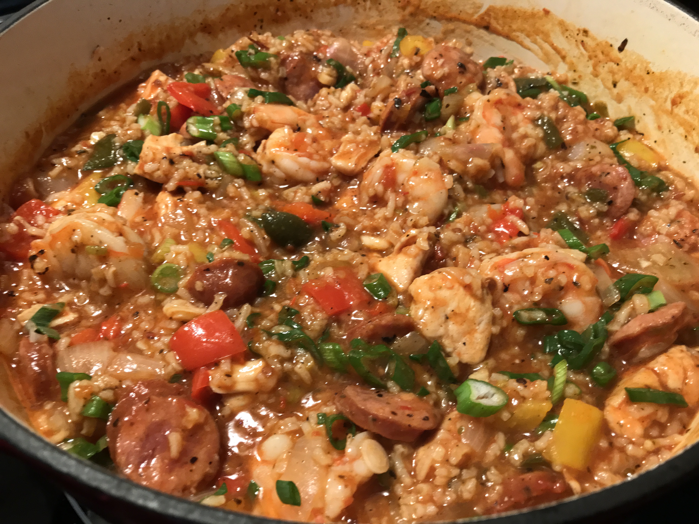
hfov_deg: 63.4
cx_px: 350
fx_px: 565
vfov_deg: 49.7
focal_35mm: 28
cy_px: 262
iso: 100
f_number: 1.8
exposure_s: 1/30
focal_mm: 3.99
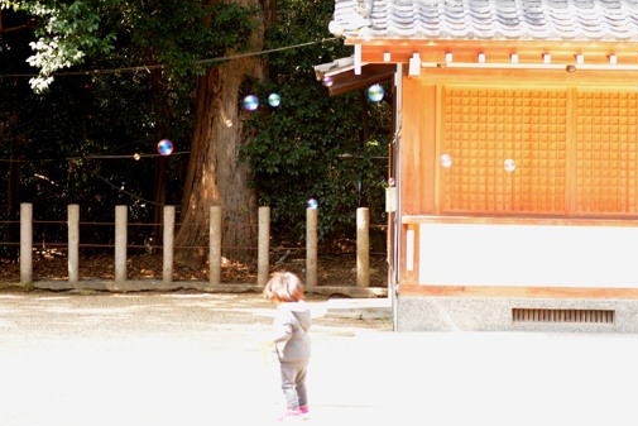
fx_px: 2517
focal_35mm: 142
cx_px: 262
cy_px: 146
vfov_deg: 9.7
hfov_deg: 14.4
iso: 100
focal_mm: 70
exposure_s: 1/50
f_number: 5
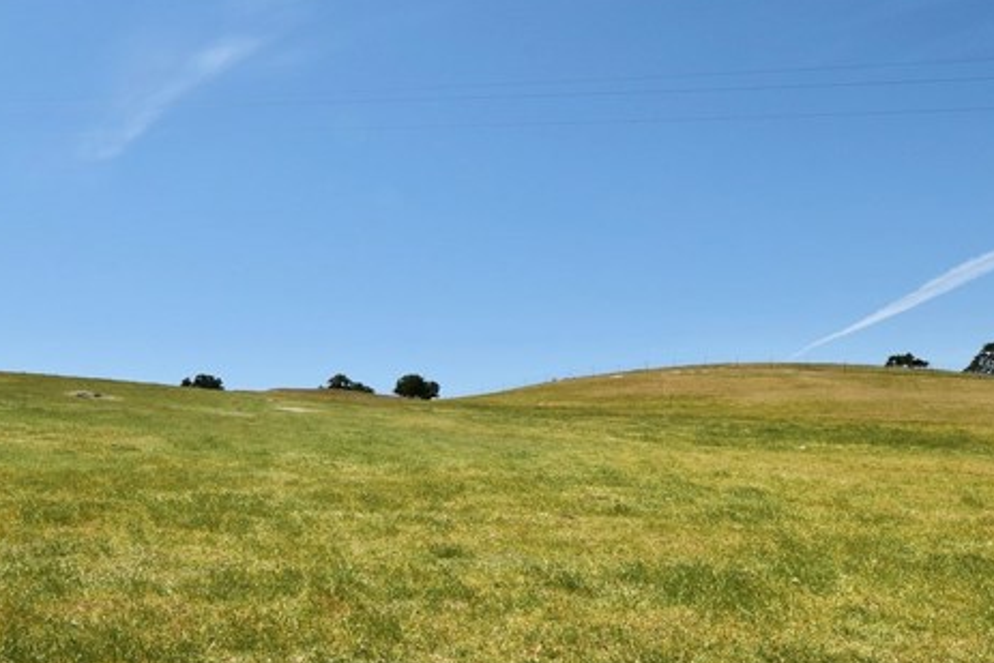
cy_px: 325
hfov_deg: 63.5
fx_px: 801
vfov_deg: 45.0
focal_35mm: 29
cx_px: 455
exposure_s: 1/500
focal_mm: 14
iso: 280
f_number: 11
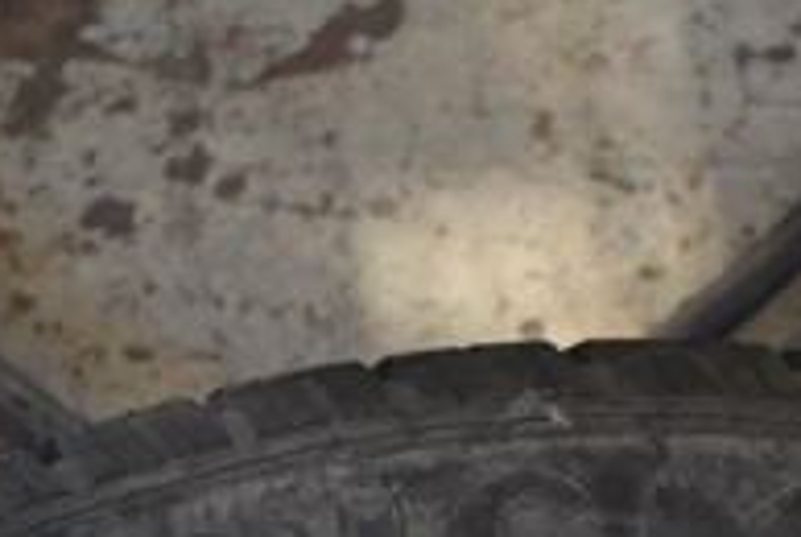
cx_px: 495
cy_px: 768
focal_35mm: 85
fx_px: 1894
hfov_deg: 23.8
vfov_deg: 15.1
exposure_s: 1/30
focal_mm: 18
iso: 3200
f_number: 3.5
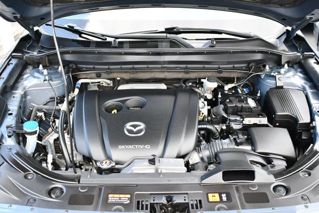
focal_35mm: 36
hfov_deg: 53.1
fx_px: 319
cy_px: 106
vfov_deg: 36.9
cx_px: 160
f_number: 3.5
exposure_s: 1/250
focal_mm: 18
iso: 500
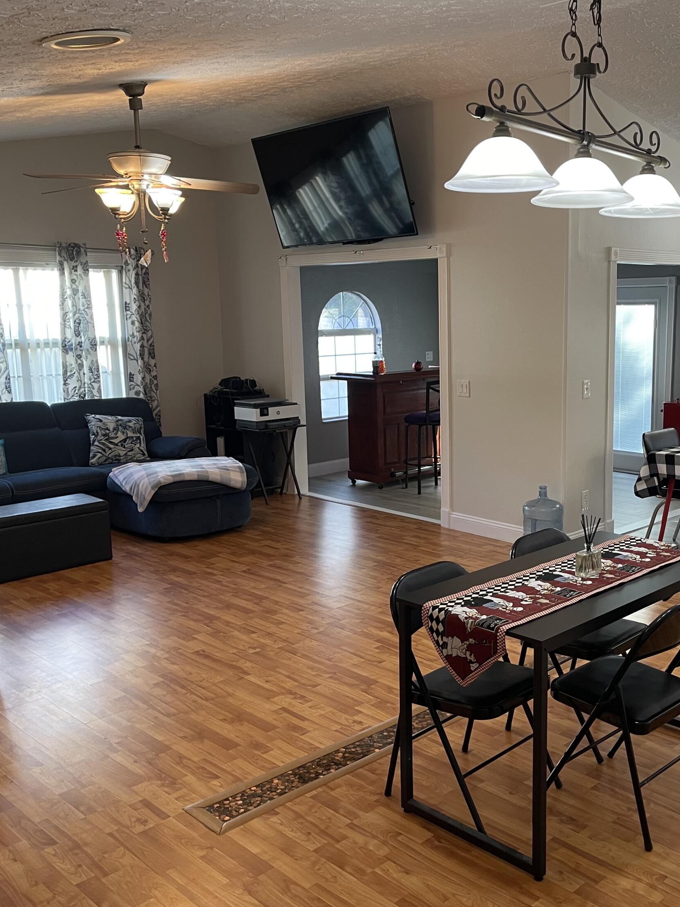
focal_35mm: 34
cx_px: 454
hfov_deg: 41.2
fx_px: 891
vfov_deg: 54.0
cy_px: 451
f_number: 1.6
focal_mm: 5.1
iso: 100
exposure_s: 1/60
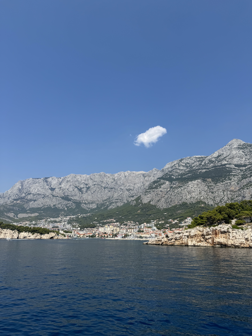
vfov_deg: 71.6
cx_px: 126
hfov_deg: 56.8
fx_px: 233
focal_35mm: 24
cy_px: 168
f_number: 1.78
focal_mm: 6.86
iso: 80
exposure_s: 1/5814
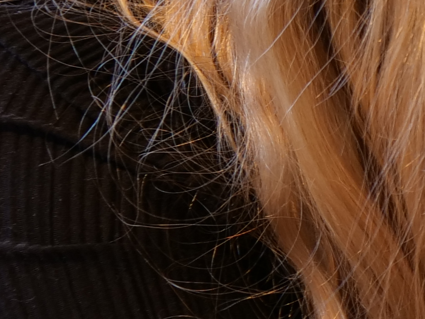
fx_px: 2209
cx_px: 1183
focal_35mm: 180
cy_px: 75
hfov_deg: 9.2
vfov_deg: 8.2
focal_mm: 16
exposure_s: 1/10
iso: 200
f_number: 4.5
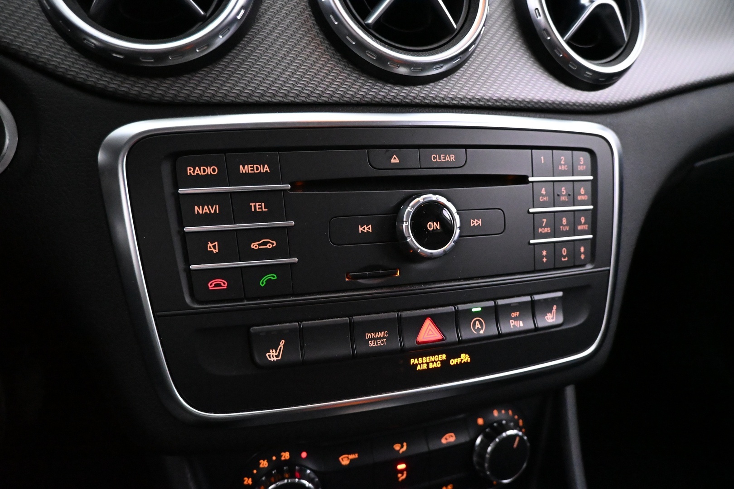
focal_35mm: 24
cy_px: 244
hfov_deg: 73.7
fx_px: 489
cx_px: 367
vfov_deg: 53.1
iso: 10000
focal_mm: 16
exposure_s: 1/60
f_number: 3.5
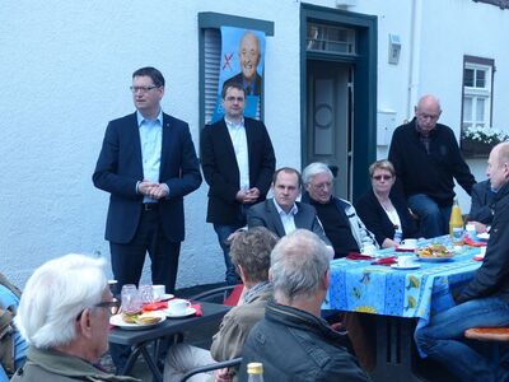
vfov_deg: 21.0
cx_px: 254
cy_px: 191
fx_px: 1029
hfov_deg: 27.8
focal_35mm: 70
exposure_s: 1/125
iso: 100
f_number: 2.8
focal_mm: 11.9
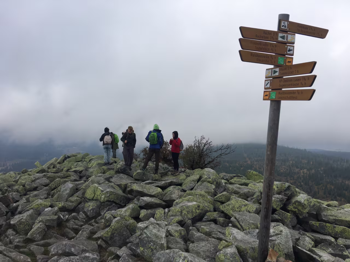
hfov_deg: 61.7
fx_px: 293
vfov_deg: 48.2
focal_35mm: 29
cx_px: 175
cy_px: 131
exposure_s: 1/962
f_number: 2.2
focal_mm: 4.15
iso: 25
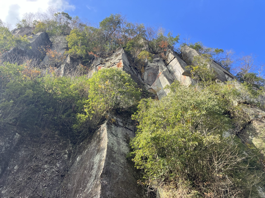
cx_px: 132
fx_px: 214
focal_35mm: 28
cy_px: 99
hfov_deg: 63.4
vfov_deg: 49.7
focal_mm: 3.99
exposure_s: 1/362
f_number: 1.8
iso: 32
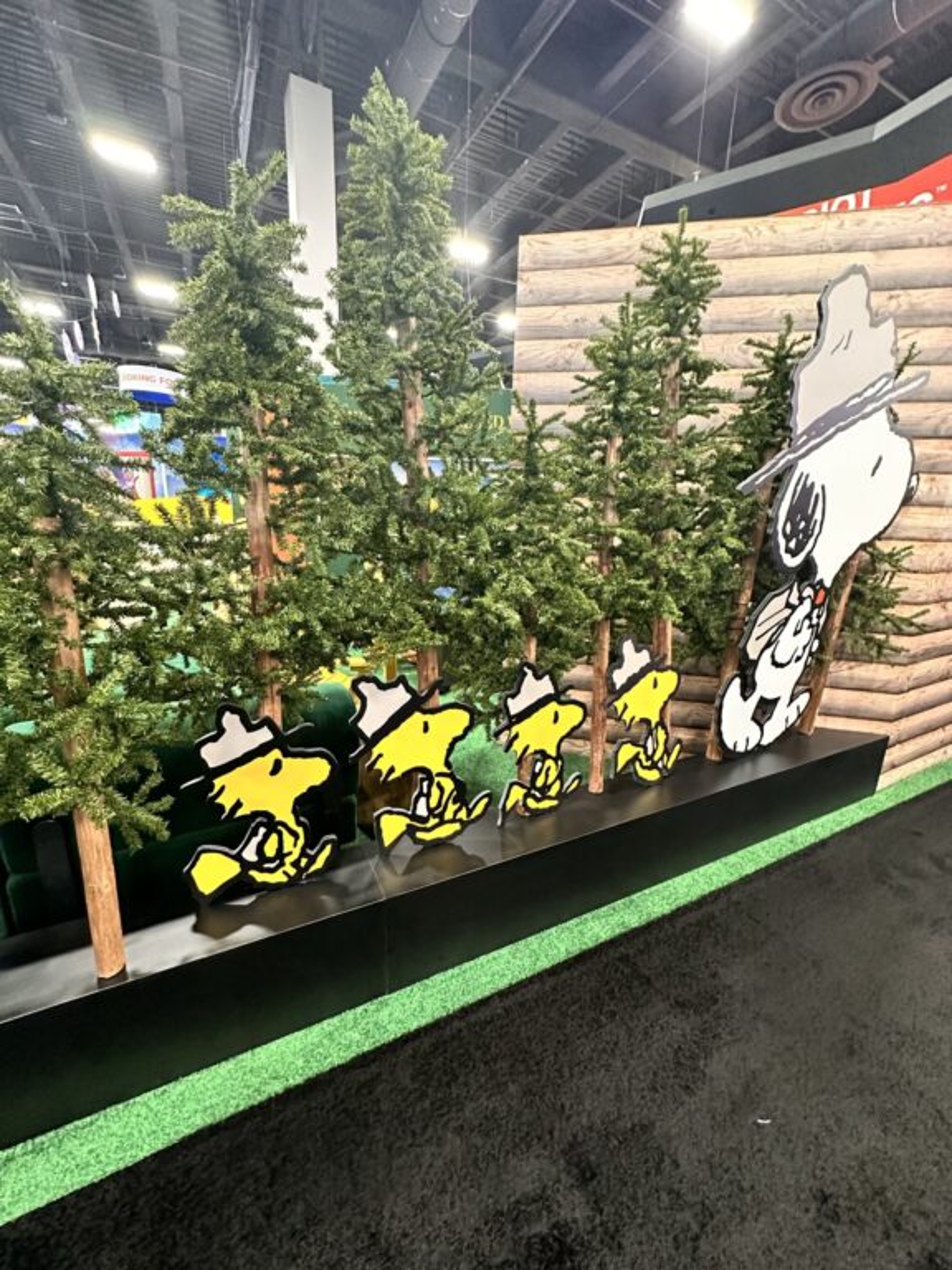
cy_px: 635
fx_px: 513
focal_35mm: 14
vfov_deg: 102.1
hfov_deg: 85.7
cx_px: 476
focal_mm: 2.22
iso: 800
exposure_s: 1/60
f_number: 2.2
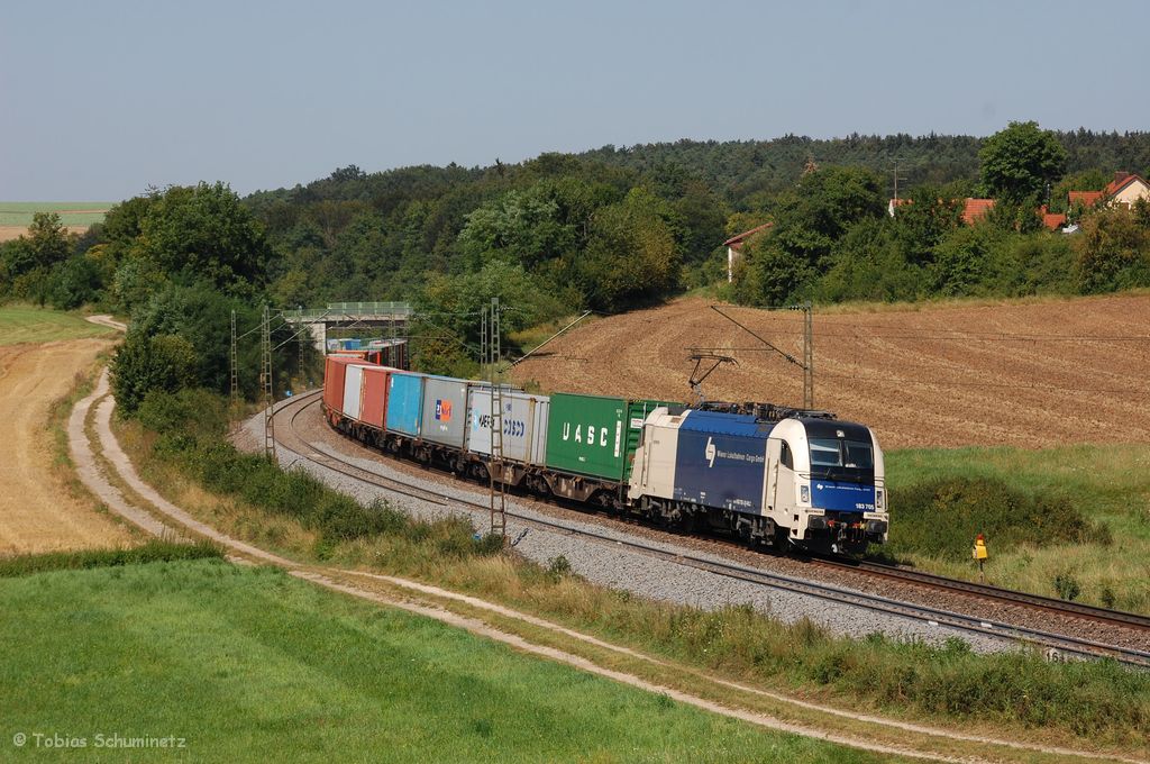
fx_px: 3828
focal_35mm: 120
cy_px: 382
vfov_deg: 11.4
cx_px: 575
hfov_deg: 17.1
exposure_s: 1/500
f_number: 9
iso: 200
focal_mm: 80
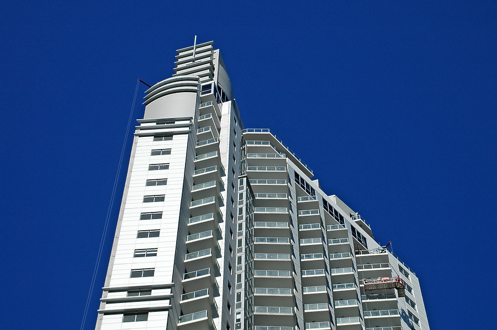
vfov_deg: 16.2
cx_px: 248
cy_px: 165
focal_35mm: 84
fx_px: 1158
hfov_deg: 24.2
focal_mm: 56
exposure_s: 1/400
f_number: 11
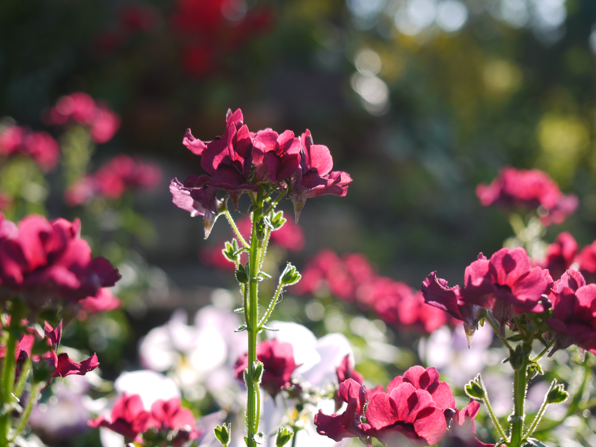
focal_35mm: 84
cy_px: 224
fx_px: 1446
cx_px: 298
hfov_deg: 23.3
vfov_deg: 17.6
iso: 100
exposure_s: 1/160
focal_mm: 42
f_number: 5.6
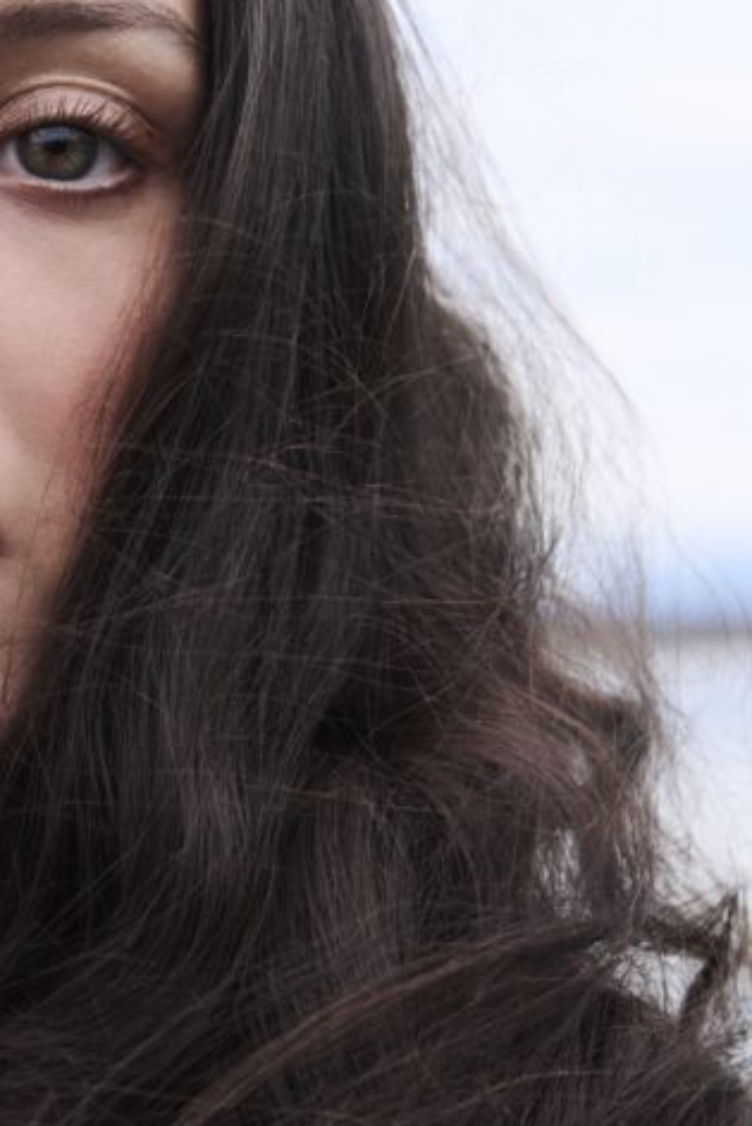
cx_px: 37
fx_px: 3757
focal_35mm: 120
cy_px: 639
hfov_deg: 11.3
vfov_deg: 17.1
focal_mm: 55
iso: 1250
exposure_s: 1/250
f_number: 5.6
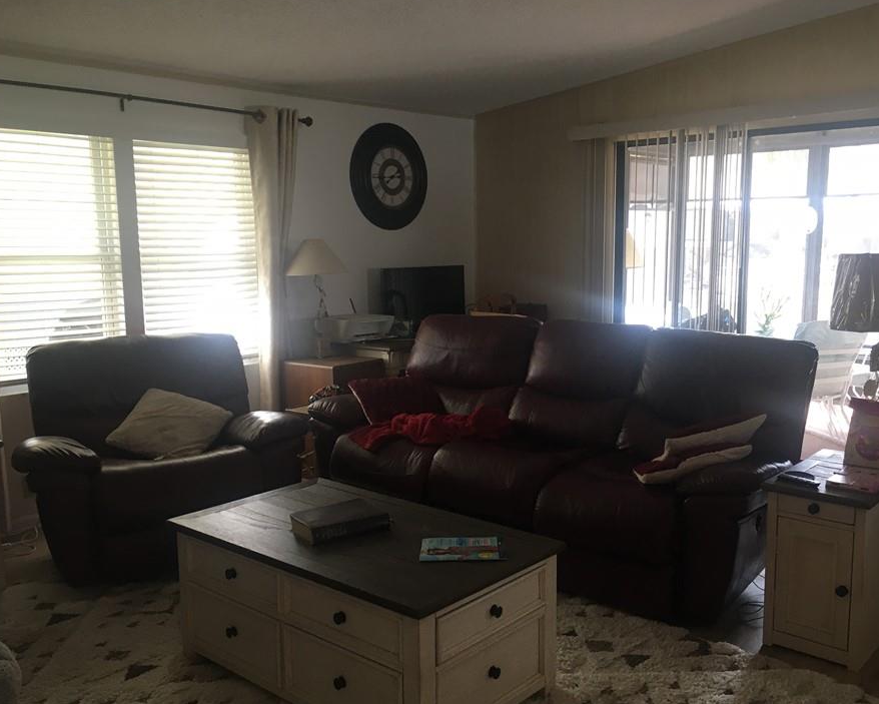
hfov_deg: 54.1
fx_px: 859
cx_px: 485
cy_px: 371
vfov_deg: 44.5
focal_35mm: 33
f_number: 2.2
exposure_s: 1/30
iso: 32
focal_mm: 4.15
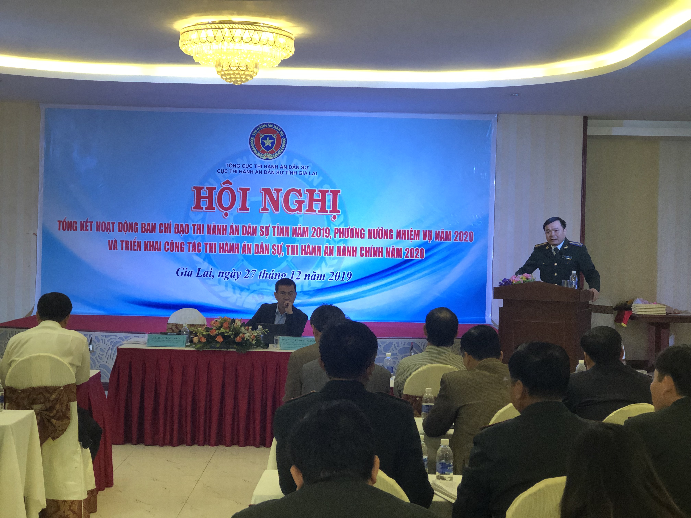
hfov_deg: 33.8
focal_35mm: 57
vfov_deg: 25.7
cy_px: 259
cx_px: 346
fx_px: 1138
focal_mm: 6.6
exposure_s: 1/100
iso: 320
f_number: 2.8
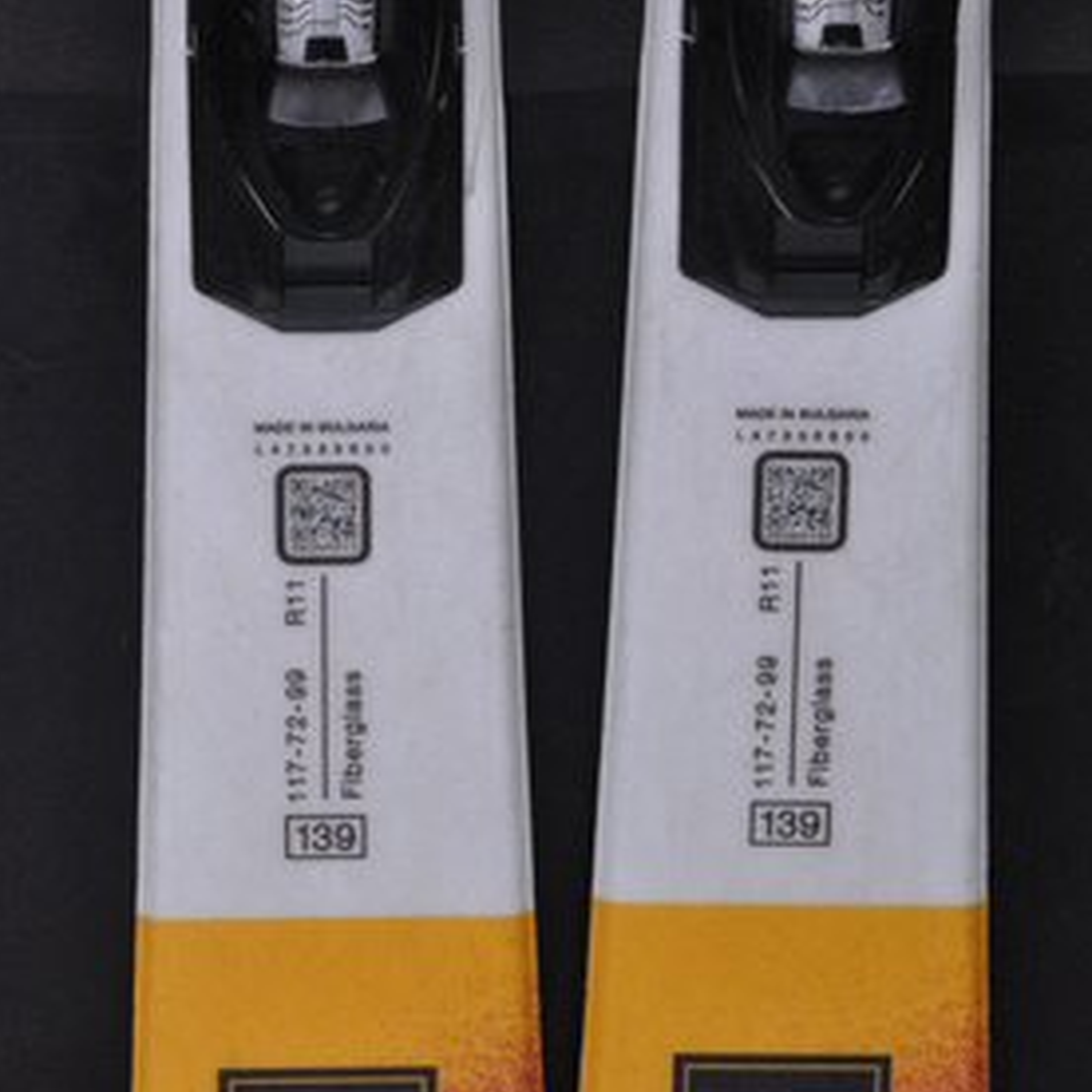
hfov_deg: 8.0
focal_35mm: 218
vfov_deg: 8.0
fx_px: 7769
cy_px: 534
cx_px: 560
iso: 3200
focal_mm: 105
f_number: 9.5
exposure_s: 1/125
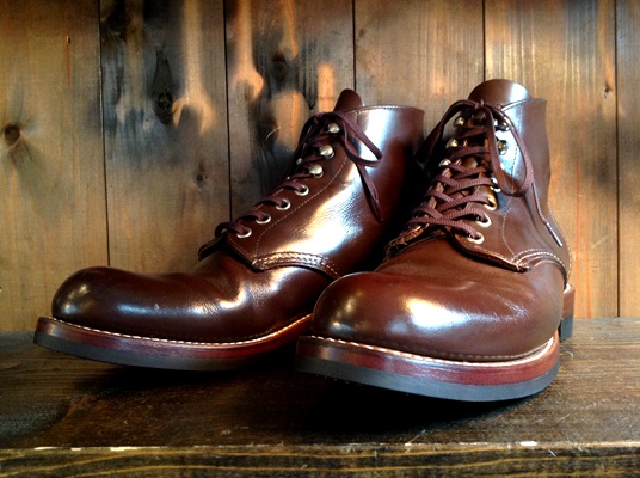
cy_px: 239
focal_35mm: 35
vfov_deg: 40.6
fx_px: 646
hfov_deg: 52.7
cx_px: 320
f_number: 2.4
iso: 250
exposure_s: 1/15
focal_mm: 4.28
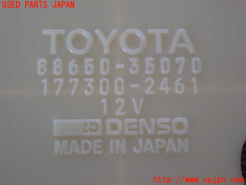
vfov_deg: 16.8
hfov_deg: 22.3
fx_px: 625
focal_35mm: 88
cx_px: 123
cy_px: 92
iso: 800
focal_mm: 15.66
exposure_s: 1/40
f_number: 4.5
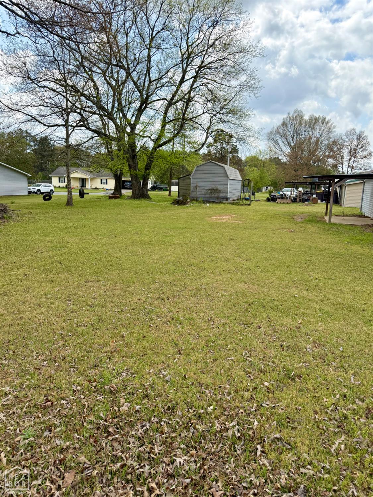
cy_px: 248
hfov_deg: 56.8
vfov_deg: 71.6
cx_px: 186
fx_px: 345
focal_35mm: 24
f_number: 1.78
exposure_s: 1/3425
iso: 100
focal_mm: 6.76
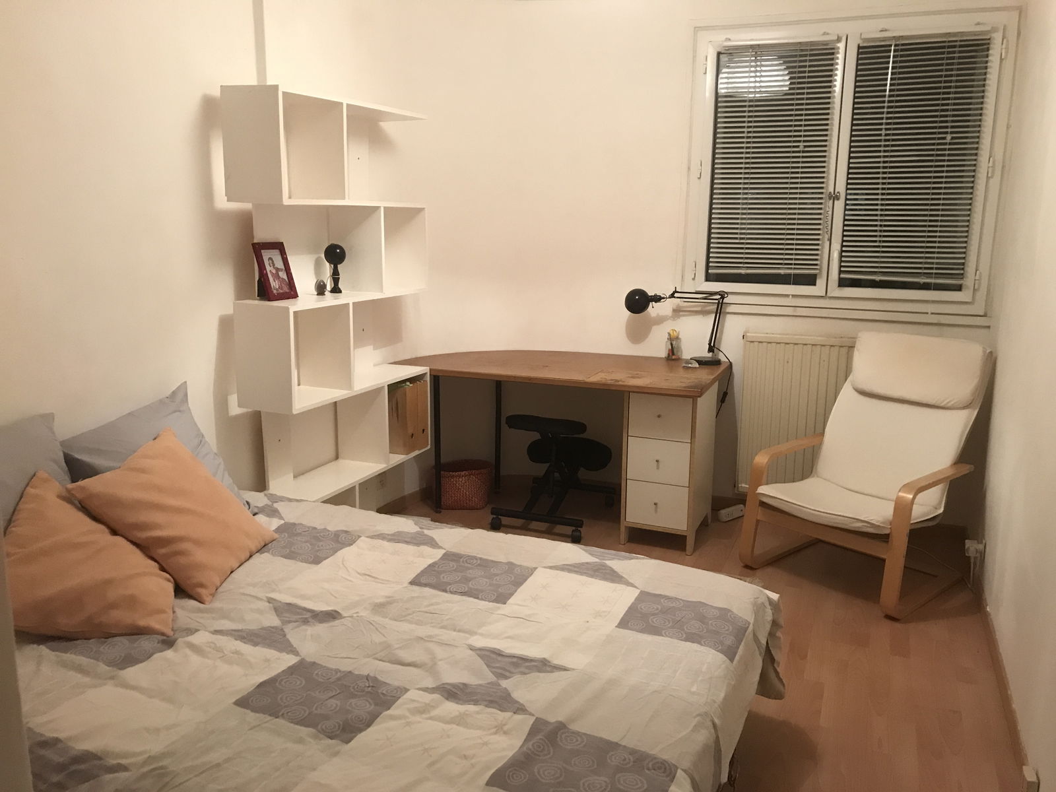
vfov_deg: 49.7
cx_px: 528
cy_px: 396
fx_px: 854
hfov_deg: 63.4
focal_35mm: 28
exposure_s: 1/17
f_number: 1.8
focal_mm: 3.99
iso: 100
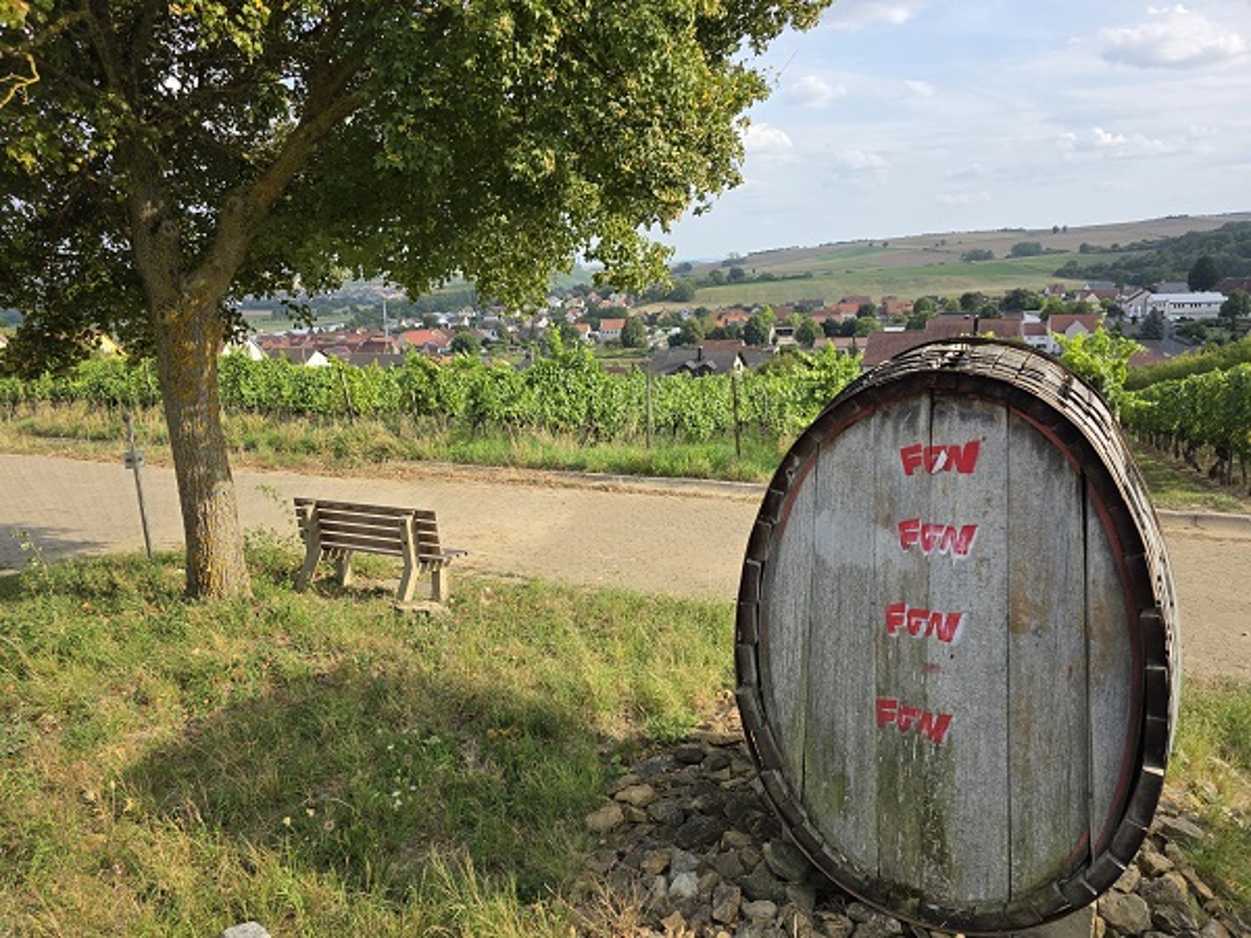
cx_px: 626
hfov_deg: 73.9
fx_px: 831
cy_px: 469
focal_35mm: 23
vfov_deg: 58.9
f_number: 1.7
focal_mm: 6.3
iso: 80
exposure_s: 1/3009
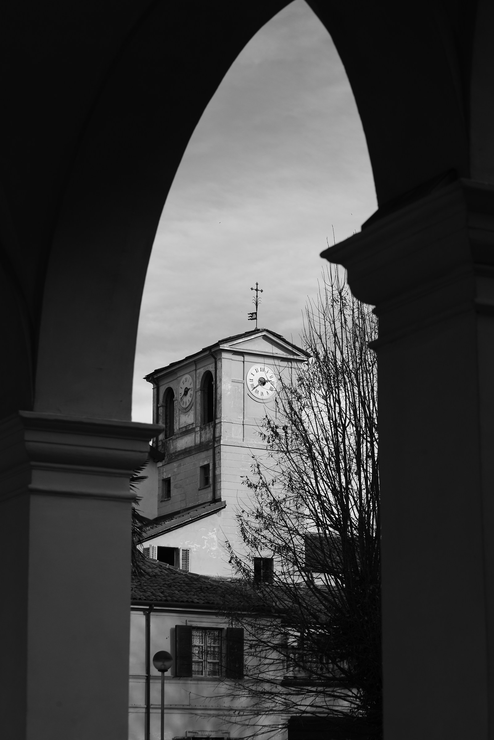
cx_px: 247
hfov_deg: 16.1
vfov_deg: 23.9
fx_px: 1748
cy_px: 370
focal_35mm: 85
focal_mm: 85
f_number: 8
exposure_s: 1/640
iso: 400
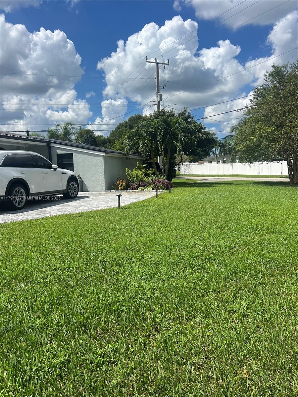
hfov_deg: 53.1
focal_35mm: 26
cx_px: 149
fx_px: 298
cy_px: 198
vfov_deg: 67.3
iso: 50
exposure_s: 1/5882
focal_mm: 5.7
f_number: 1.5
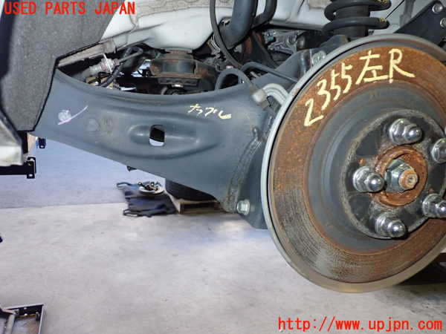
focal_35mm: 30
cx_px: 223
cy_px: 167
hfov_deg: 60.0
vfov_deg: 46.8
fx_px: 387
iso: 640
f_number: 6.3
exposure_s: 1/30
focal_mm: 5.4
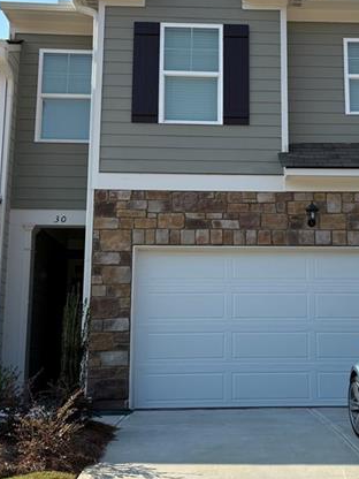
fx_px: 664
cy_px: 241
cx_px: 259
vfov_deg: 39.7
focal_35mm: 48
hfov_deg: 29.9
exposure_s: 1/2985
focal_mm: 5.96
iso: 50
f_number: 1.6
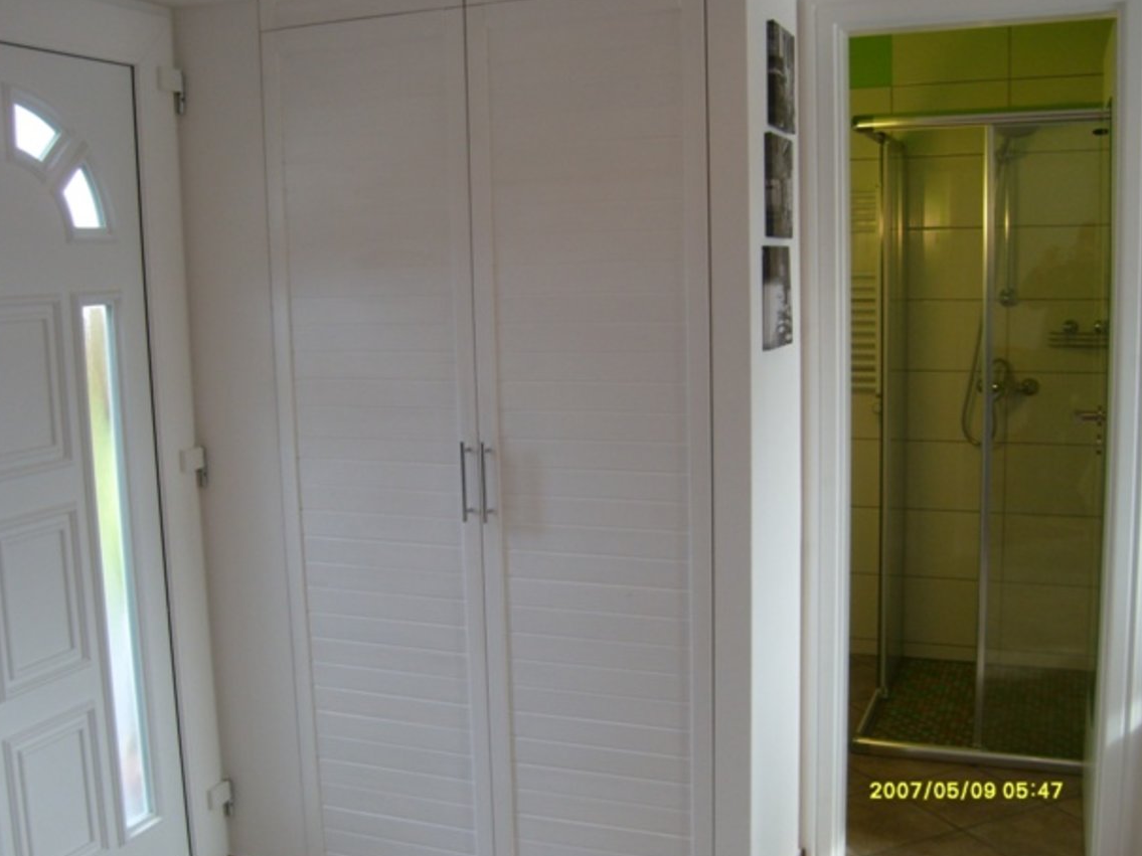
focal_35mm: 37
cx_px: 578
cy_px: 431
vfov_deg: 38.7
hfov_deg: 50.1
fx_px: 1221
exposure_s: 1/45
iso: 100
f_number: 2.8
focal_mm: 5.8
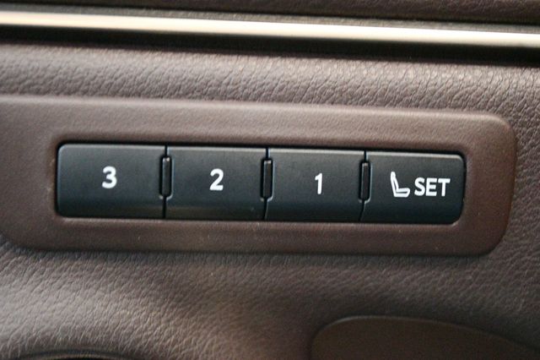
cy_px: 180
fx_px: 899
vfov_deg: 22.6
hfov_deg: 33.4
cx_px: 270
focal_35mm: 60
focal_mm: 40
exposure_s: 1/60
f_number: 5.3
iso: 12800
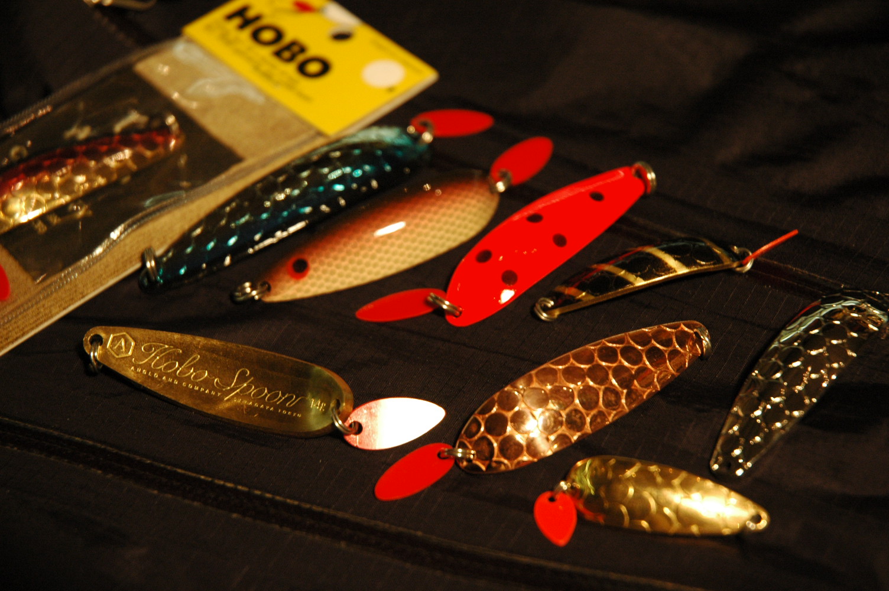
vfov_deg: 13.0
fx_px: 2591
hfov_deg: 19.5
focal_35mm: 105
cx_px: 444
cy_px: 296
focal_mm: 70
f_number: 4.5
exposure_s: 1/60
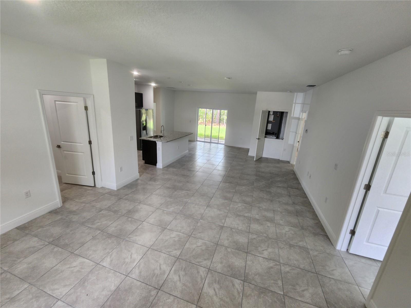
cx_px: 206
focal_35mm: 13
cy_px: 154
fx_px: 154
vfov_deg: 89.9
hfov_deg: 106.2
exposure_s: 1/60
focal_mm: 2.2
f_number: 2.2
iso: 100
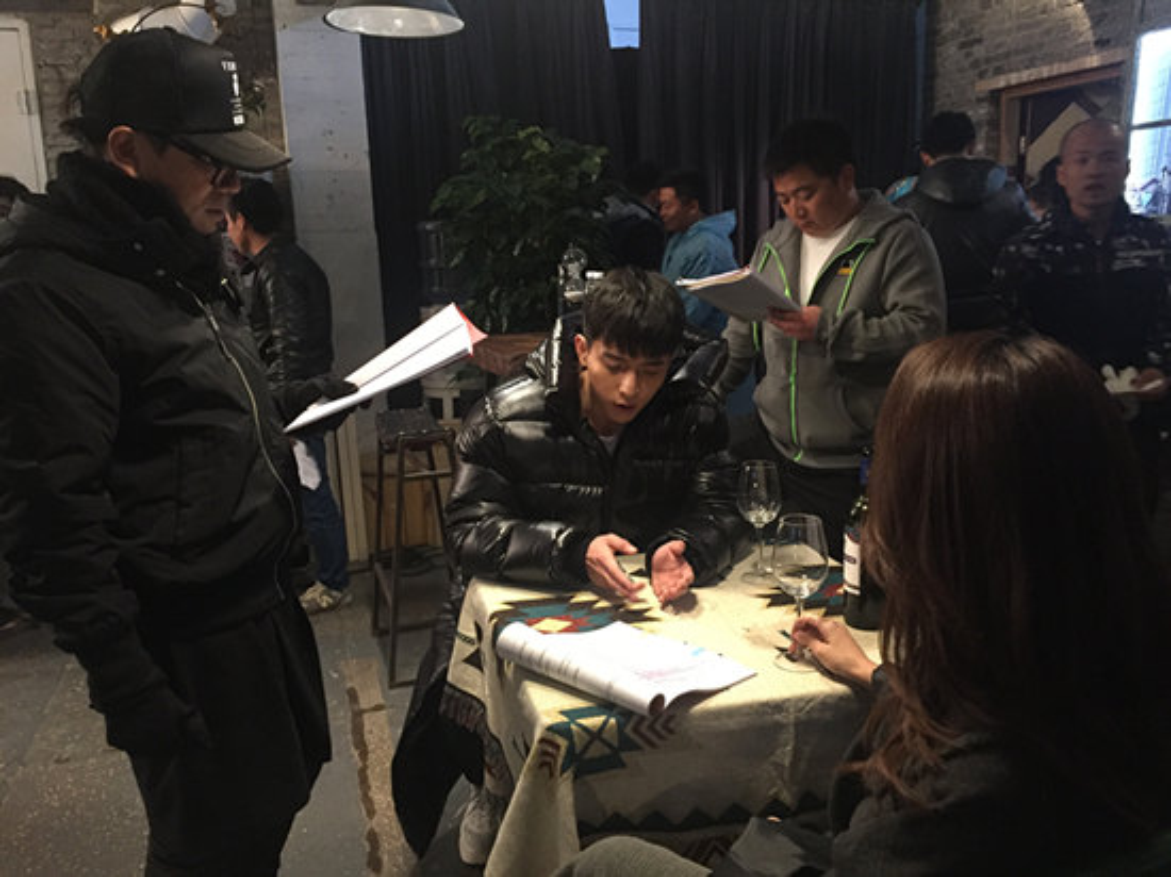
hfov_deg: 61.7
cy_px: 438
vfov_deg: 48.2
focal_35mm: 29
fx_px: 981
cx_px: 586
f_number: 2.2
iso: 250
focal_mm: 4.15
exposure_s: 1/20
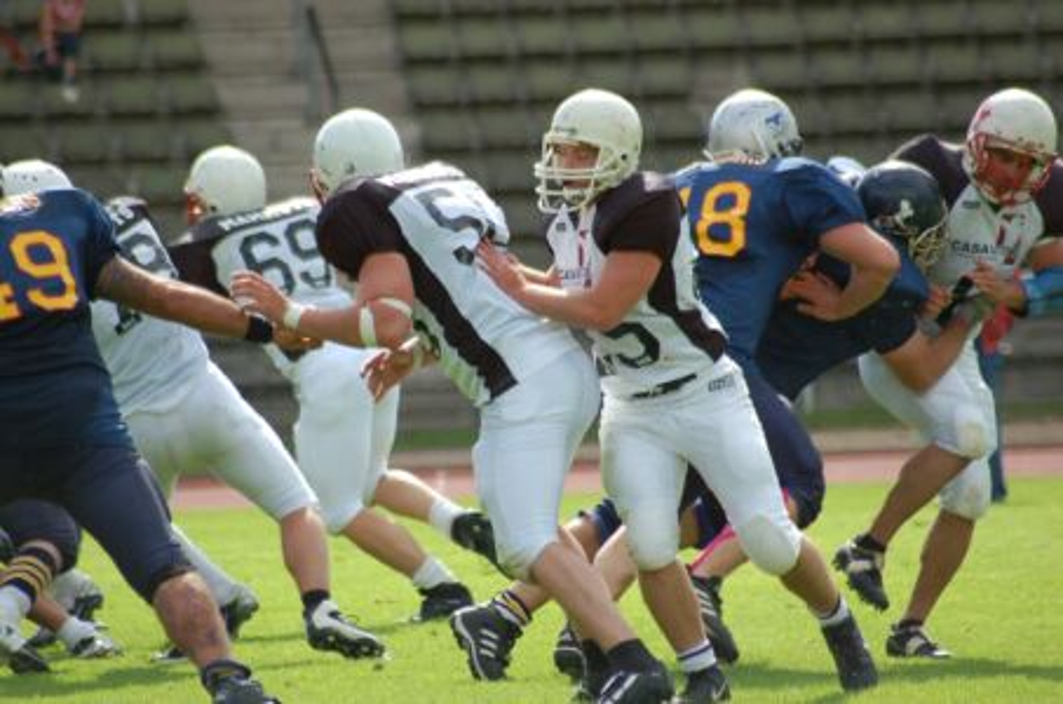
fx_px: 10608
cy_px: 352
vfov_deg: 3.8
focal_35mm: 360
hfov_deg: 5.7
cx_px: 532
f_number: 5.3
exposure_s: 1/800
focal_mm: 240
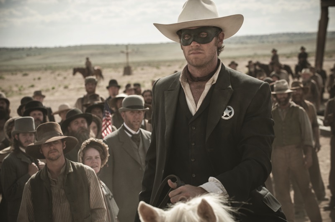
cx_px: 168
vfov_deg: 11.8
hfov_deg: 17.7
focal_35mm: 116
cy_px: 111
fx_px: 1079
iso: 500
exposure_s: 1/1000
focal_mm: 116
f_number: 7.1
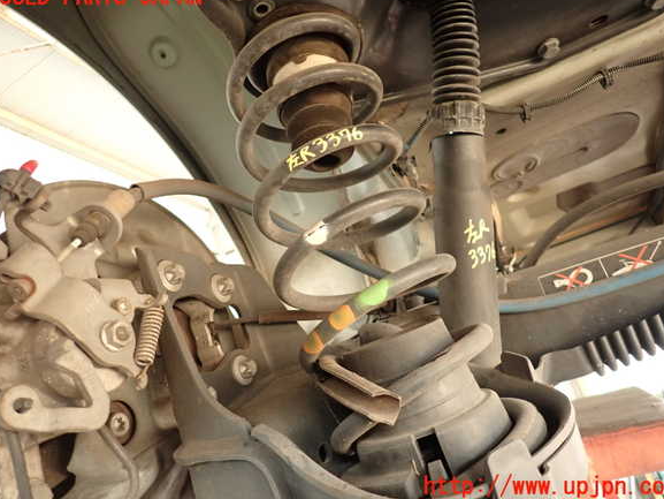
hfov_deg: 67.3
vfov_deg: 53.1
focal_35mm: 26
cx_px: 338
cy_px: 242
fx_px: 499
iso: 250
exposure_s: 1/30
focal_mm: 4.5
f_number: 2
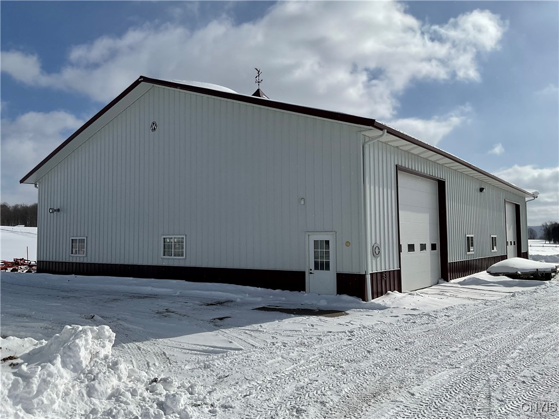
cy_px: 210
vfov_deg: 48.2
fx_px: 468
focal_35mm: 29
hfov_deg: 61.7
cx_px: 280
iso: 16
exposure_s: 1/8621
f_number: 1.8
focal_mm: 3
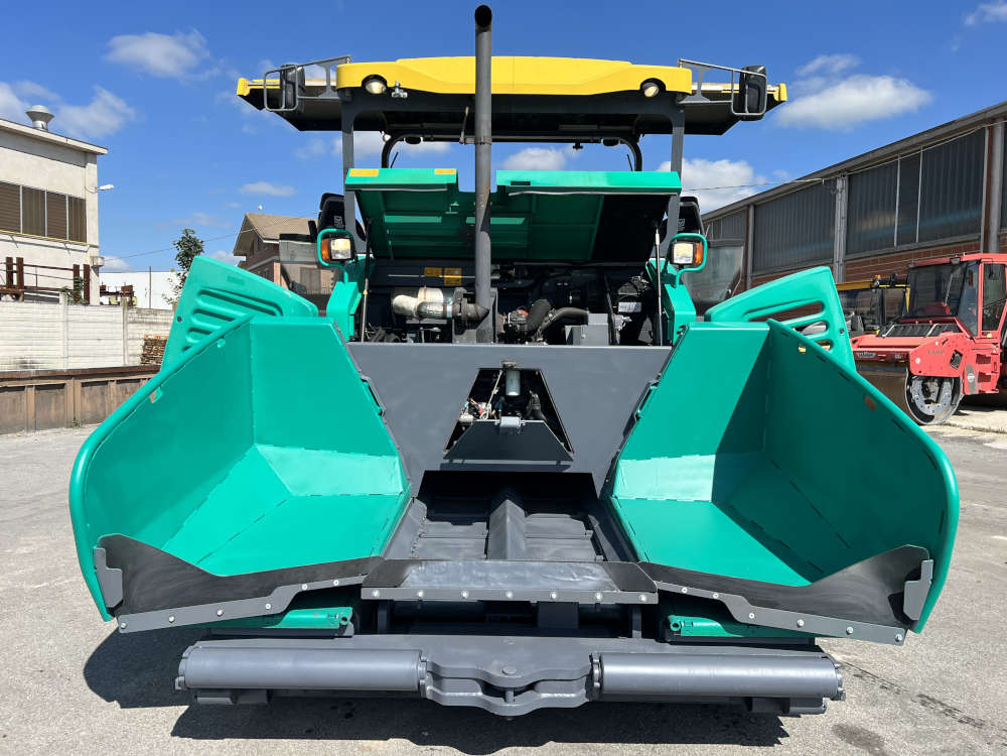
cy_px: 378
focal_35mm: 26
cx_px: 504
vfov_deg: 53.1
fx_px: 756
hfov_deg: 67.3
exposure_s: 1/3968
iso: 50
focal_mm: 5.7
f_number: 1.5
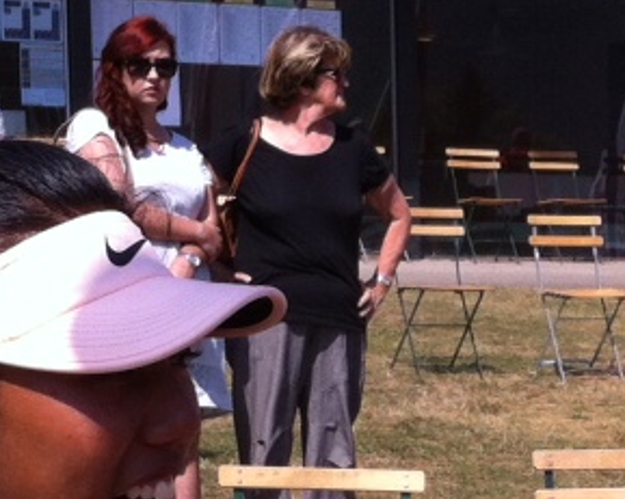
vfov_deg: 10.0
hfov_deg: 12.4
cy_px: 585
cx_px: 688
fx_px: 2829
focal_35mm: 153
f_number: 2.8
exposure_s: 1/1117
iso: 80
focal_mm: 3.85
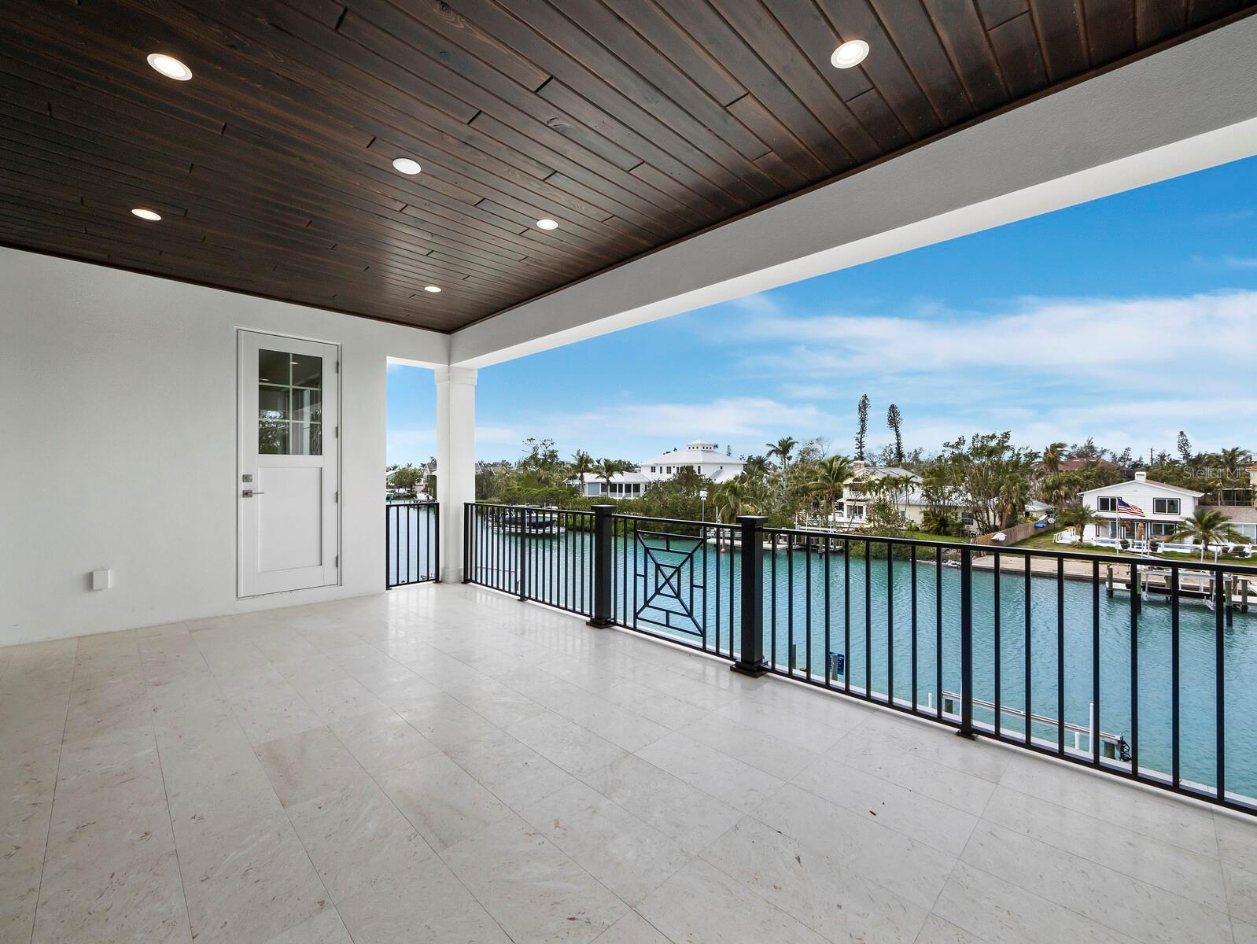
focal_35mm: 14
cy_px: 472
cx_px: 628
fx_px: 509
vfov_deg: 85.7
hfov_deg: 102.0
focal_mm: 7
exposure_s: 1/160
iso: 400
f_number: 11
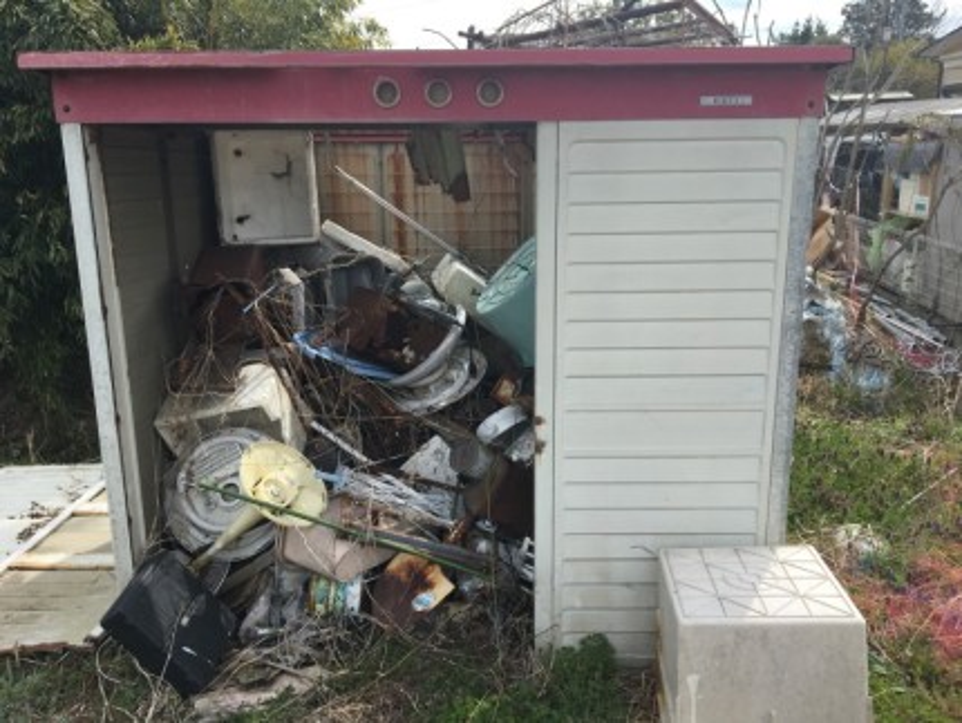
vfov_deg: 48.3
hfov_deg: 61.6
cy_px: 362
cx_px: 481
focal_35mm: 29
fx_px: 806
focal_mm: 4.15
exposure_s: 1/938
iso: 25
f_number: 2.2
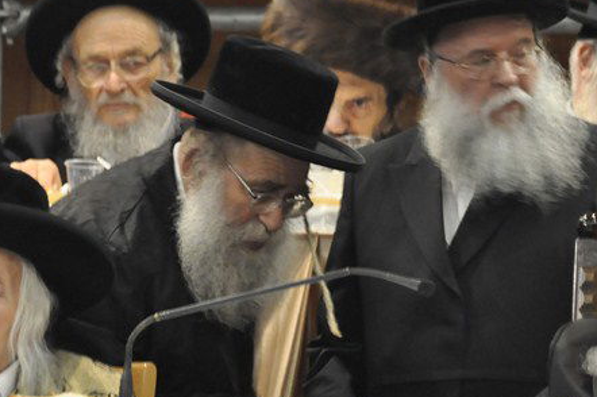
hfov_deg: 3.9
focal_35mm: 534
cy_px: 194
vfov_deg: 2.6
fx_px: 8849
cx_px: 365
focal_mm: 175
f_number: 5.6
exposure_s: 1/40
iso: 1600
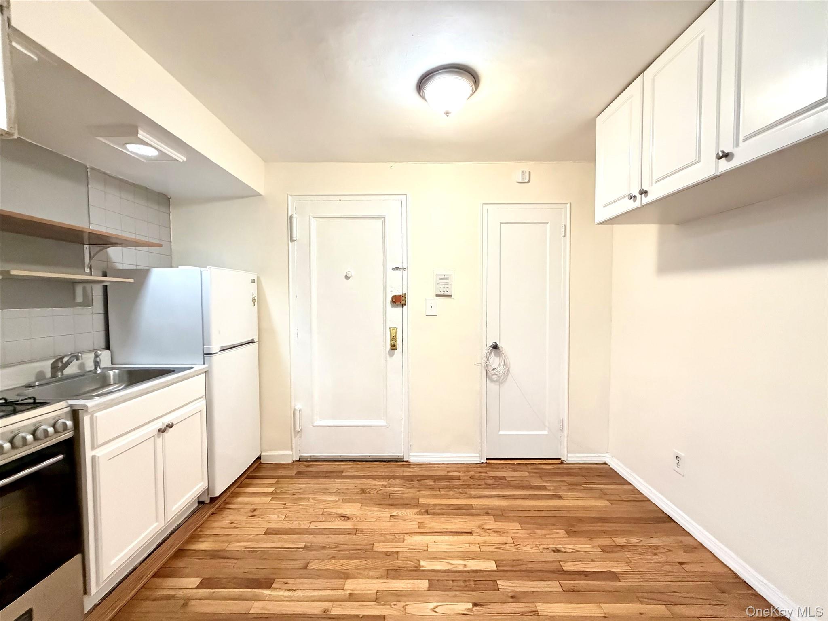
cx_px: 414
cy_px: 310
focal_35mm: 14
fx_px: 335
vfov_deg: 85.7
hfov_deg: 102.1
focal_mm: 2.22
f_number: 2.2
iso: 1000
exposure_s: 1/60
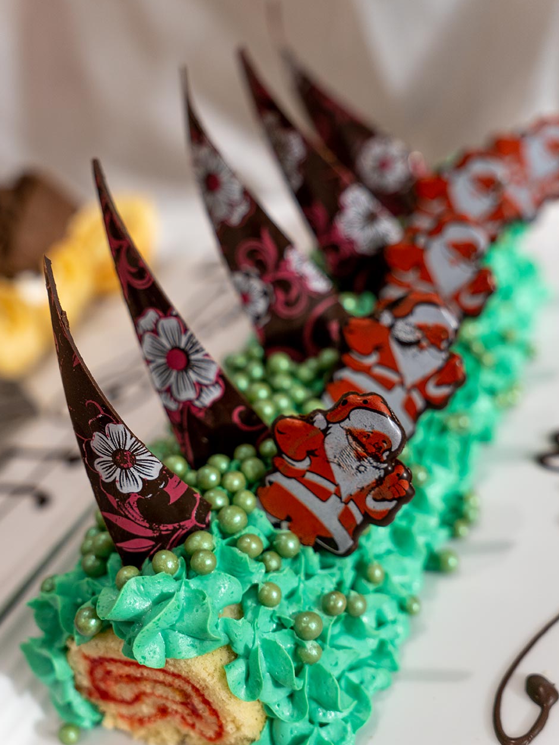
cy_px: 384
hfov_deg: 33.6
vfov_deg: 43.9
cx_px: 281
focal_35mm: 43
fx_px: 924
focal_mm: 25.9
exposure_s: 1/80
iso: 250
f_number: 2.8
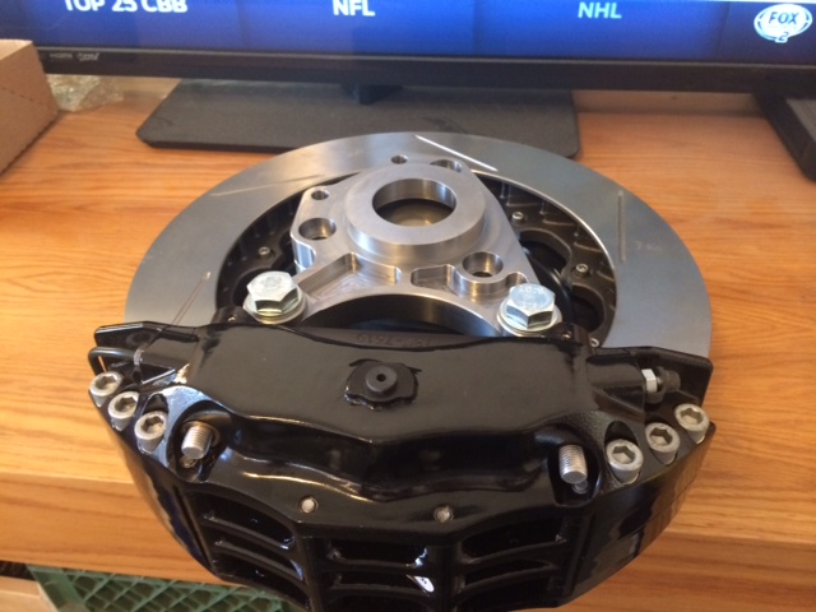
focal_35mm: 30
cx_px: 408
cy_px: 306
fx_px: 707
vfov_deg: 46.8
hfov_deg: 60.0
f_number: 2.2
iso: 320
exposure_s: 1/17
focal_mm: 4.12
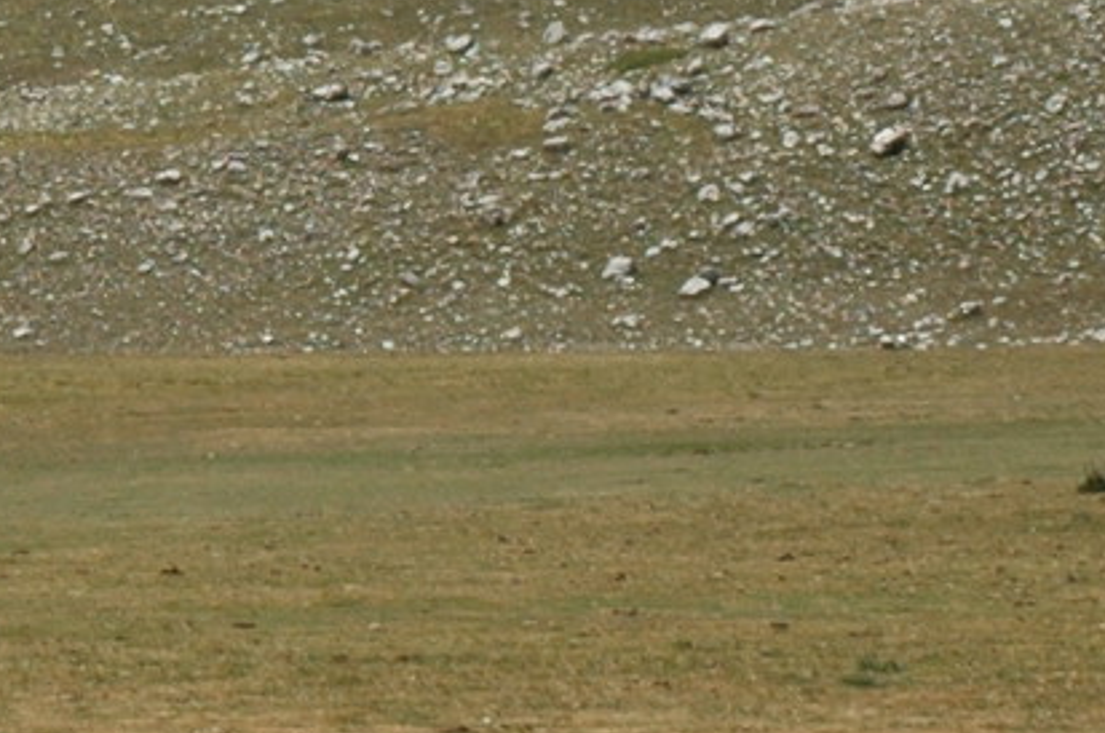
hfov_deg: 6.5
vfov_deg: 4.4
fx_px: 9470
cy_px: -556
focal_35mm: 309
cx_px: -1148
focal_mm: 38
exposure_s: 1/320
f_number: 10
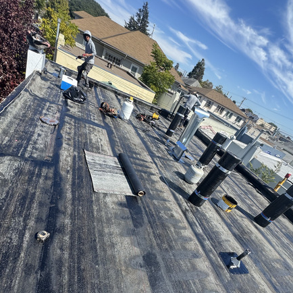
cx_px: 142
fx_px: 182
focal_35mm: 19
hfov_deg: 77.7
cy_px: 185
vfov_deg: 76.2
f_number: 2.2
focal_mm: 2.22
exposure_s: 1/932
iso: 50
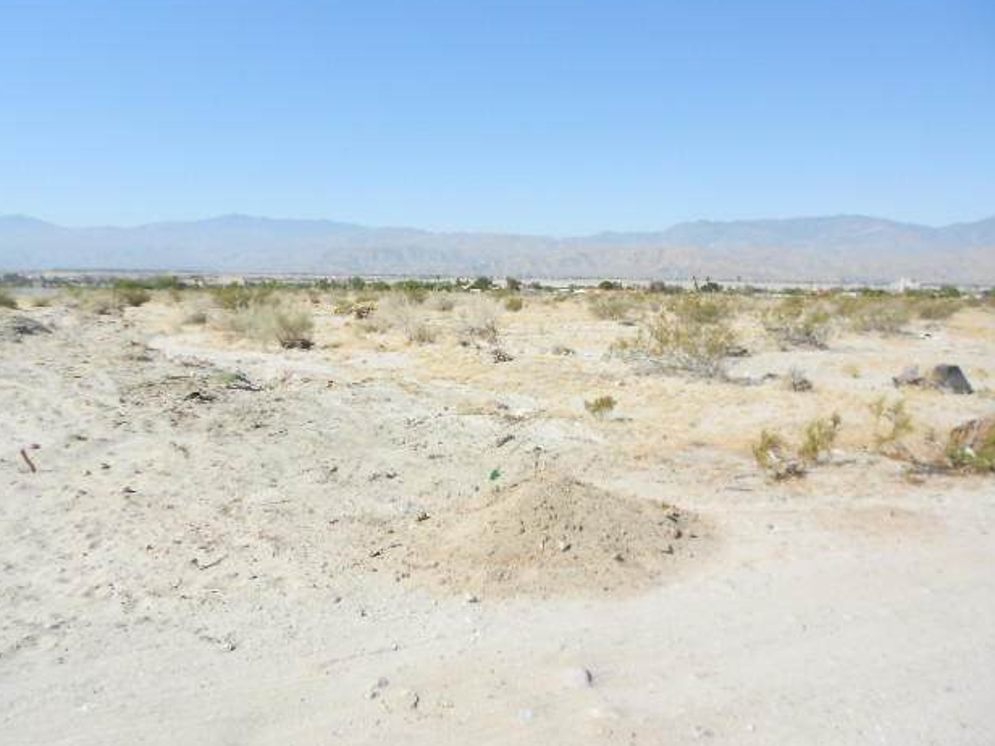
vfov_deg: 51.4
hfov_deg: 65.3
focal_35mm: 27
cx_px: 481
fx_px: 776
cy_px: 367
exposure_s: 1/1000
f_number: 3.2
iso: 80
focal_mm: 4.6
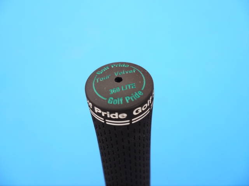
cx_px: 124
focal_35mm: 84
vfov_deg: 17.6
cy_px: 93
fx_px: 604
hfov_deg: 23.3
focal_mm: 42
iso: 800
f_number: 5.6
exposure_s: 1/80
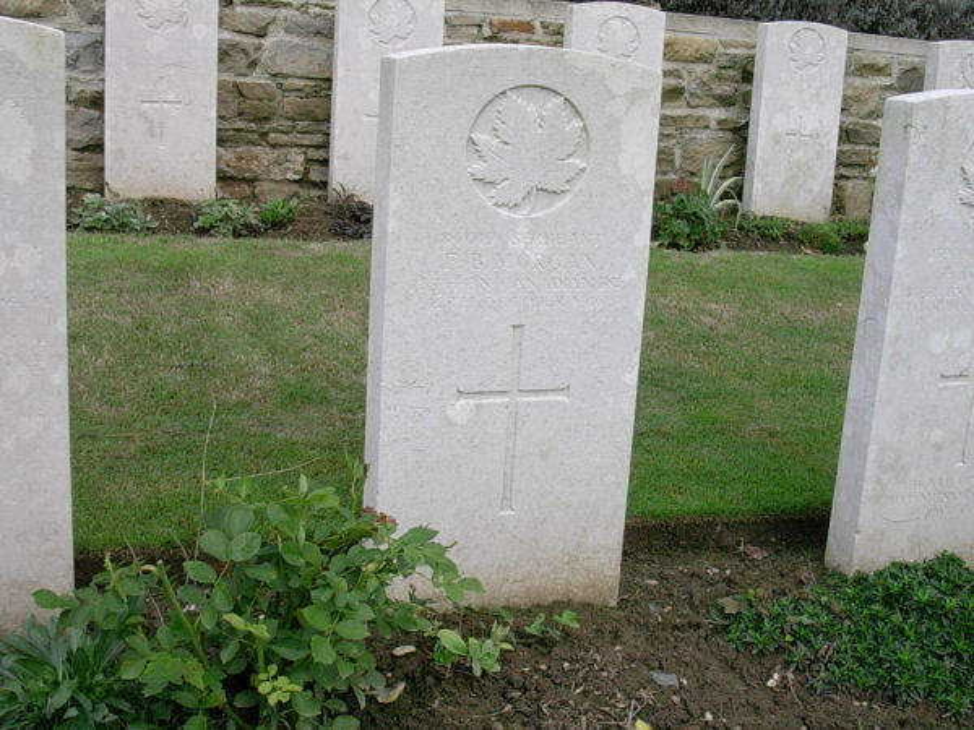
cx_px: 487
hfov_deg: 42.1
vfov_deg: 32.2
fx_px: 1266
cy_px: 365
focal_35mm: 45
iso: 70
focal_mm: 6.7
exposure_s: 1/171
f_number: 5.8
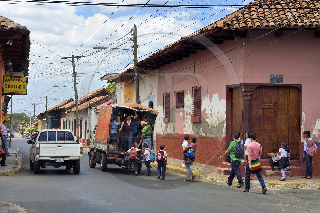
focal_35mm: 70
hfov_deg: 28.8
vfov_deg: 19.4
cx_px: 160
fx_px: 622
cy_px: 106
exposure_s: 1/250
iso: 200
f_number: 9
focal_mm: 70
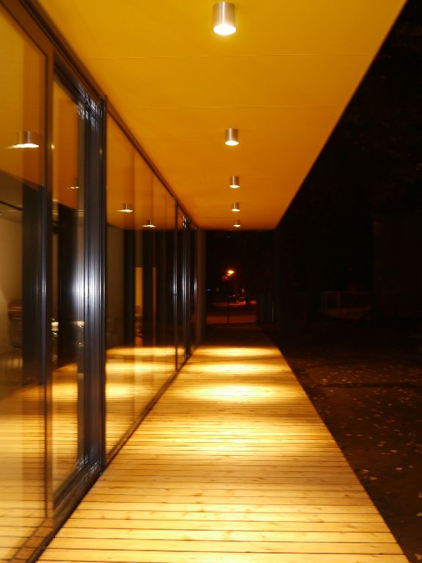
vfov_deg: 47.9
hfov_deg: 36.8
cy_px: 282
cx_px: 211
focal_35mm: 39
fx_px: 634
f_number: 3.5
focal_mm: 14
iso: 160
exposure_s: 1/2.5
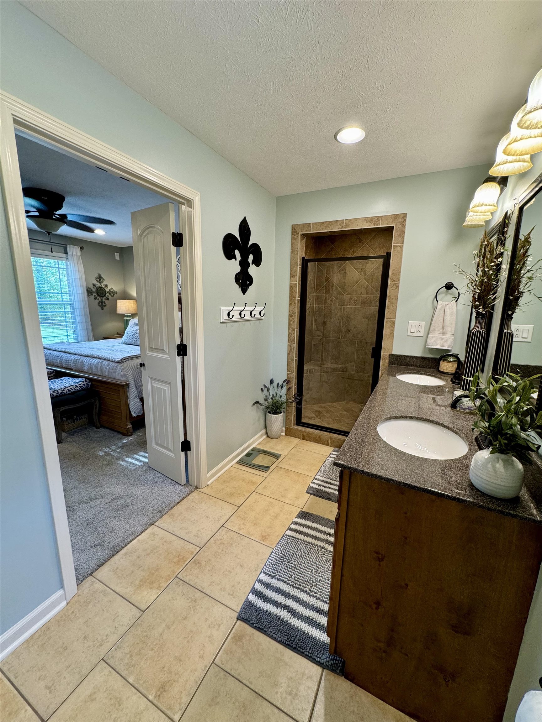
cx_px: 271
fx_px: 292
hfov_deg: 85.7
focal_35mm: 14
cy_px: 361
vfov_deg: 102.1
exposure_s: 1/60
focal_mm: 2.22
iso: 160
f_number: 2.2
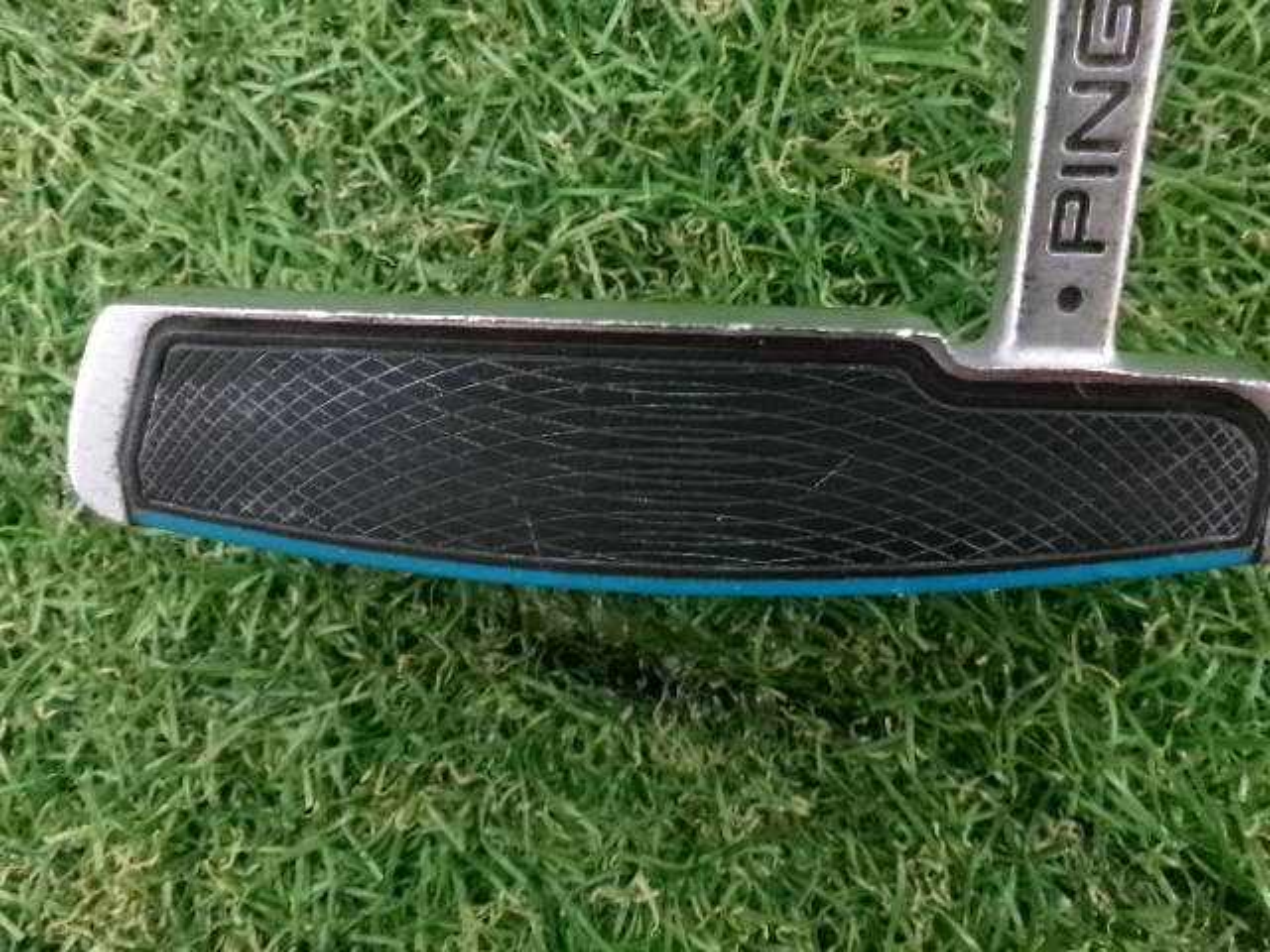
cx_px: 635
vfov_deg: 49.7
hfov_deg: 63.4
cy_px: 476
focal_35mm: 28
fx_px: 1027
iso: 800
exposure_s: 1/34
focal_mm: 5.1
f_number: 3.9
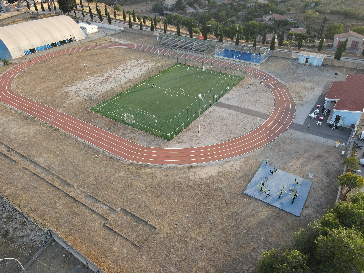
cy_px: 136
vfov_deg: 56.8
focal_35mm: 24
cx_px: 182
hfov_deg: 71.6
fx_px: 252
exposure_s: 1/100
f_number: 2.8
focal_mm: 4.5
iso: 100
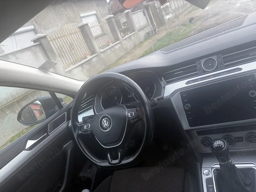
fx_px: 192
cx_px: 128
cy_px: 96
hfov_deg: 67.3
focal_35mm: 26
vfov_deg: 53.1
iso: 50
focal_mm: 5.96
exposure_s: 1/386
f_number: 1.6
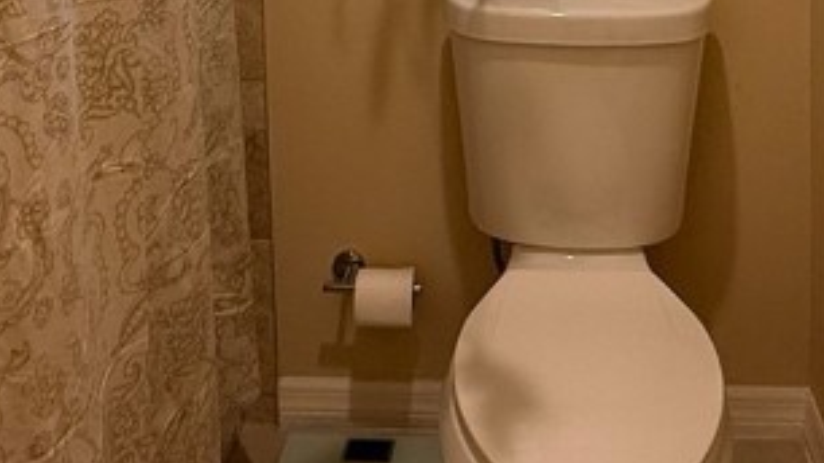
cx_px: 482
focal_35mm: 51
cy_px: -218
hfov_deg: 40.5
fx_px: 1114
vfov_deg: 20.4
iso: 250
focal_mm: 2.22
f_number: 2.2
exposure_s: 1/120
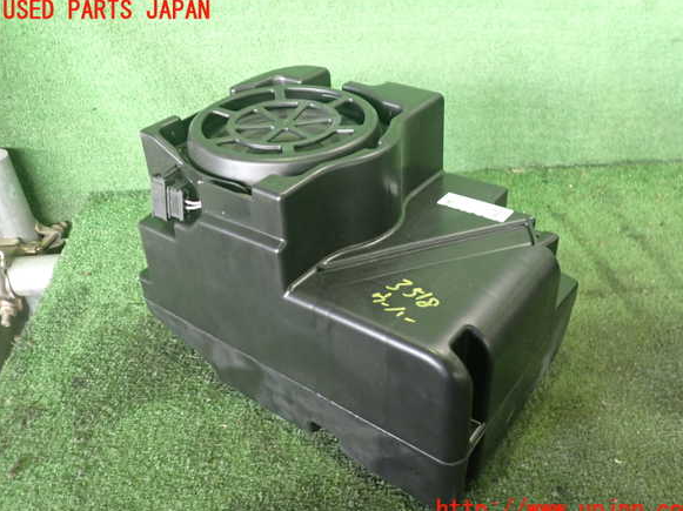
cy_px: 261
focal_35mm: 31
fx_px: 611
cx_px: 349
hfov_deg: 58.4
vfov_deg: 45.4
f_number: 2.3
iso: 500
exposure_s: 1/30
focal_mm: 5.4
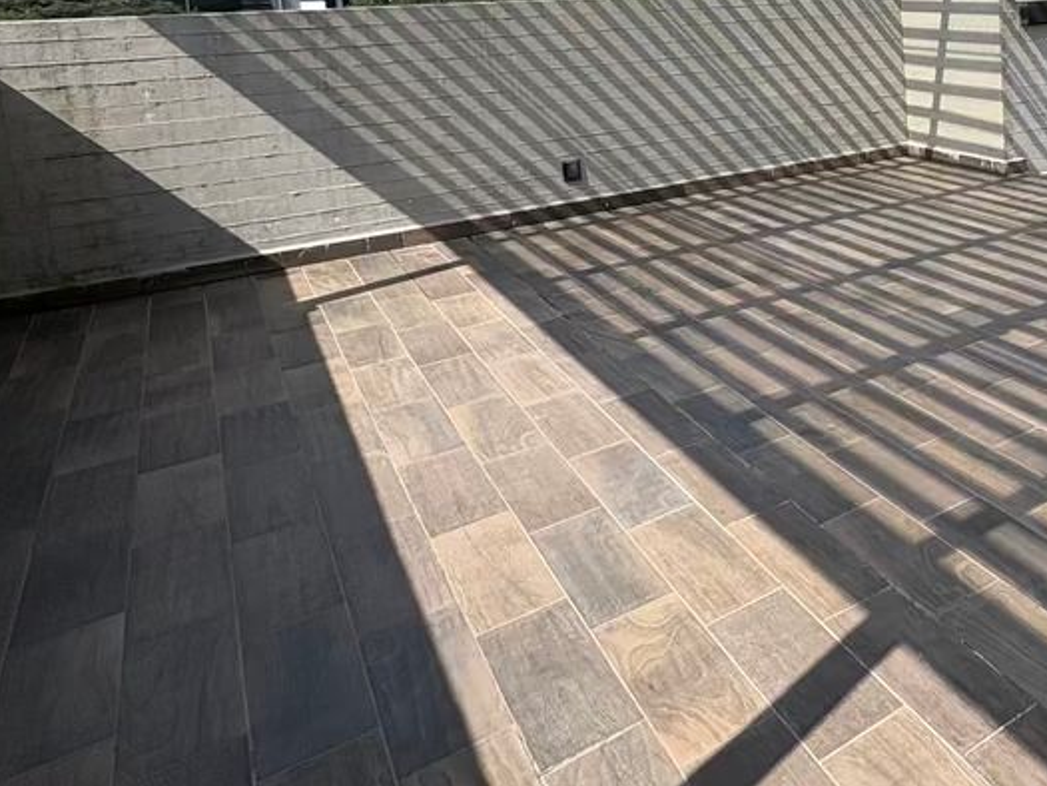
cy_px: 90
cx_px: 1079
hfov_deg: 46.2
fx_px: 968
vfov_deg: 41.0
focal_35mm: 32
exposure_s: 1/1672
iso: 40
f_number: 2.2
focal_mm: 2.22
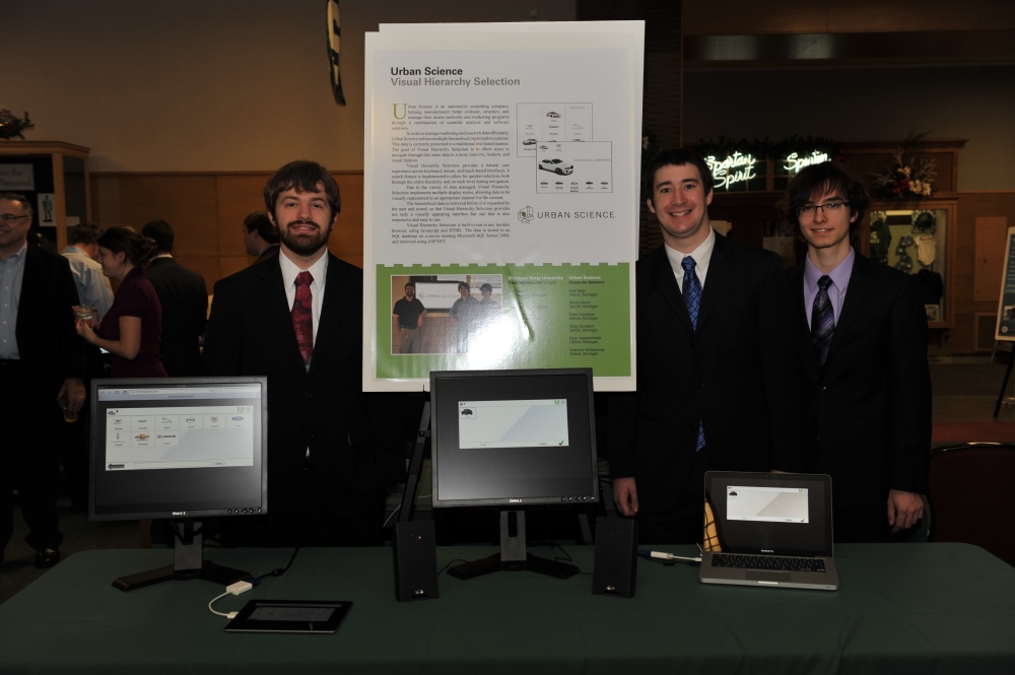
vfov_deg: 35.0
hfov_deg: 50.7
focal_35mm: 38
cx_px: 508
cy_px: 338
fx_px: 1070
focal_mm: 38
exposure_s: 1/60
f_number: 5
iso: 200
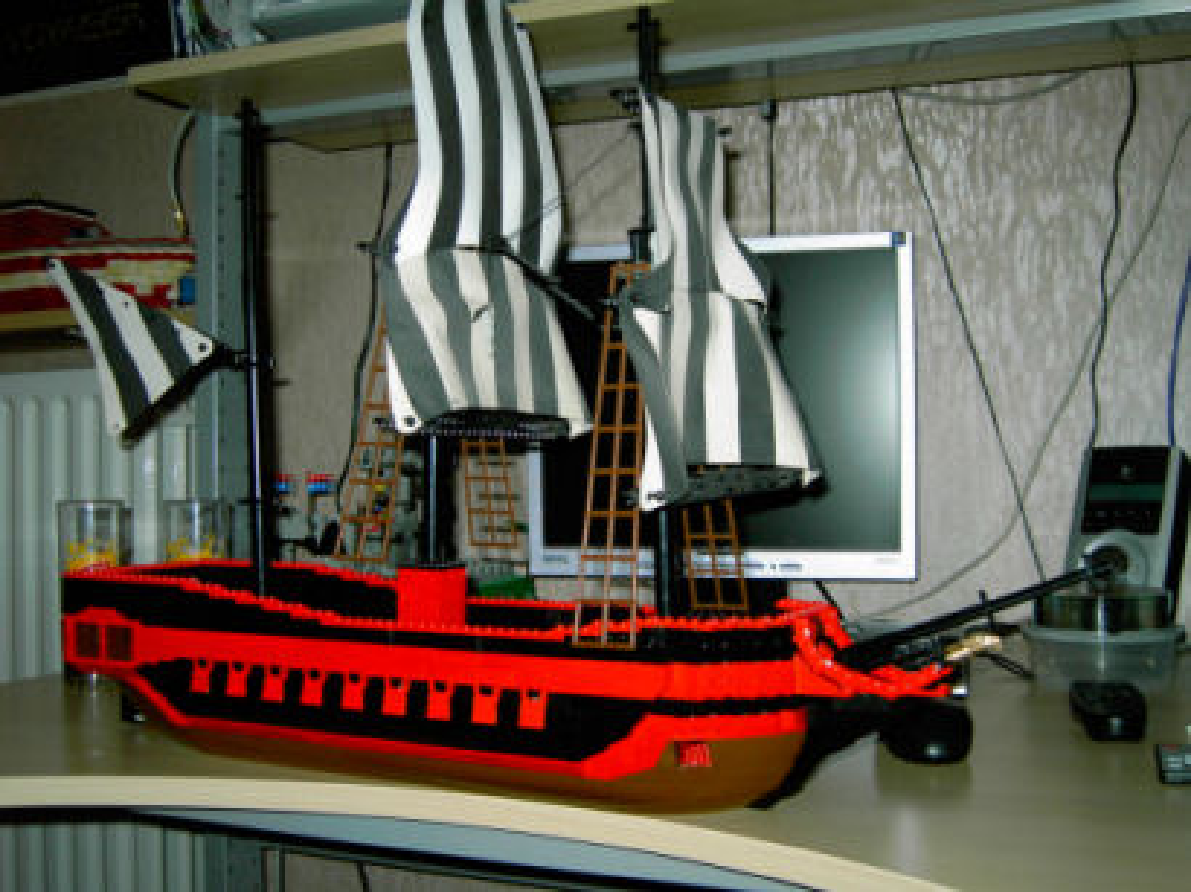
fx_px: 1204
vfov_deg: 40.7
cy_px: 446
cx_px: 596
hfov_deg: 52.7
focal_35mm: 35
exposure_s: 1/50
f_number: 2.8
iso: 100
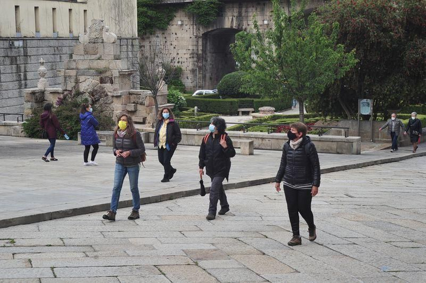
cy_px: 142
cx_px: 213
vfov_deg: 19.4
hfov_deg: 28.9
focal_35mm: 70
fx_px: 828
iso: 200
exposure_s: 1/500
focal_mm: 70
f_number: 5
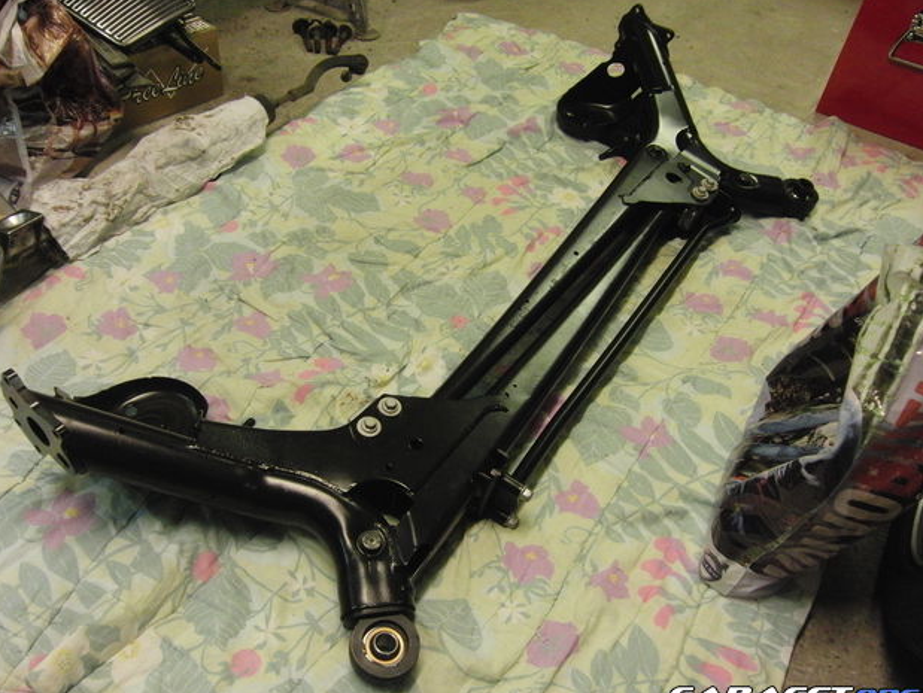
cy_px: 352
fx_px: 827
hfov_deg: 58.3
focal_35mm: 31
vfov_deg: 45.5
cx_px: 447
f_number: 3.5
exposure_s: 1/60
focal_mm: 5.2
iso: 640
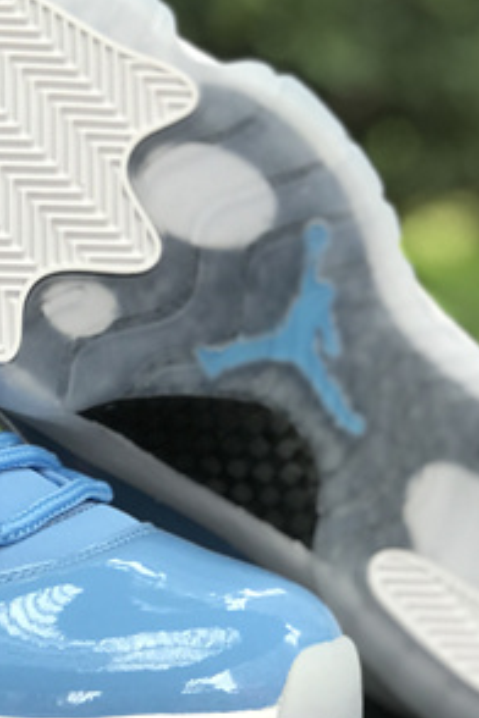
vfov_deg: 13.8
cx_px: -59
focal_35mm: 149
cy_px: 355
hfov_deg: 9.1
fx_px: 2974
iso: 20
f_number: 2.8
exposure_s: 1/50
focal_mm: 6.6
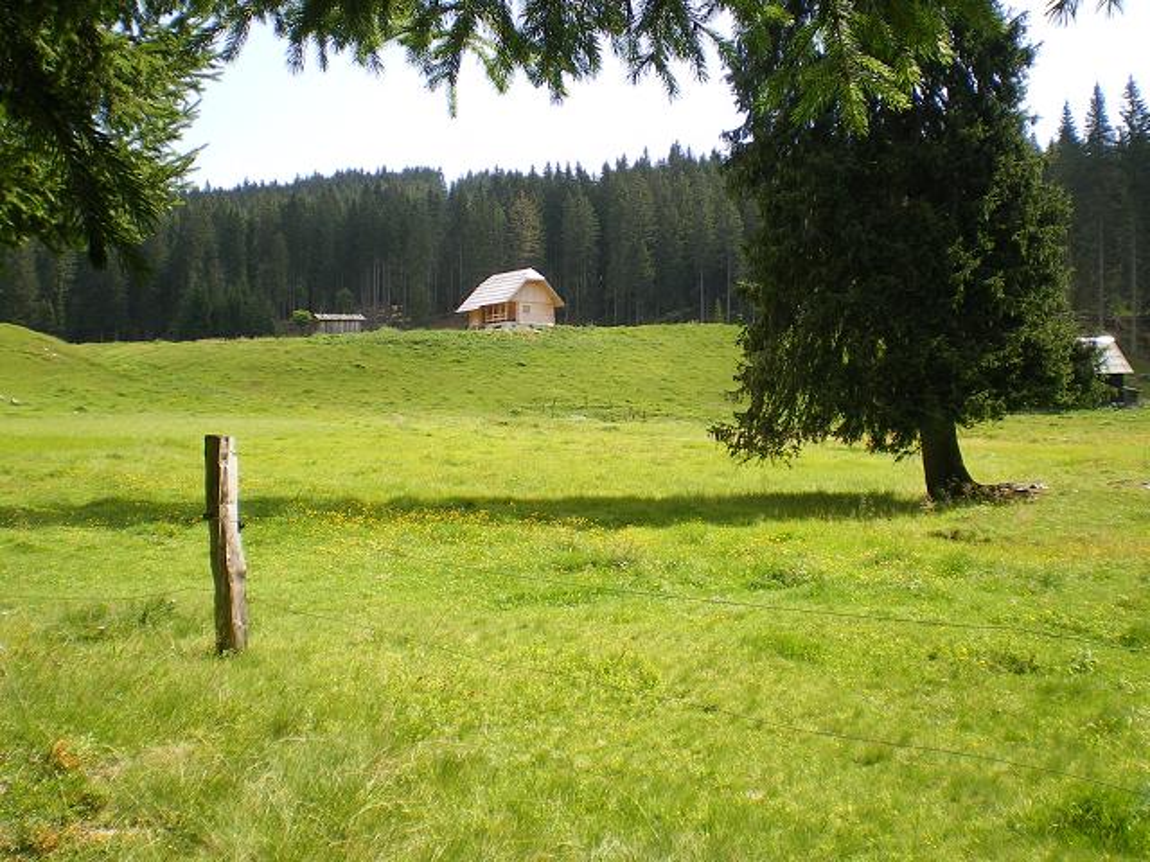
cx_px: 575
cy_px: 431
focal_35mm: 38
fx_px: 1262
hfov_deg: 49.0
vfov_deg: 37.7
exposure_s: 1/125
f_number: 4.6
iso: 64
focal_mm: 6.3
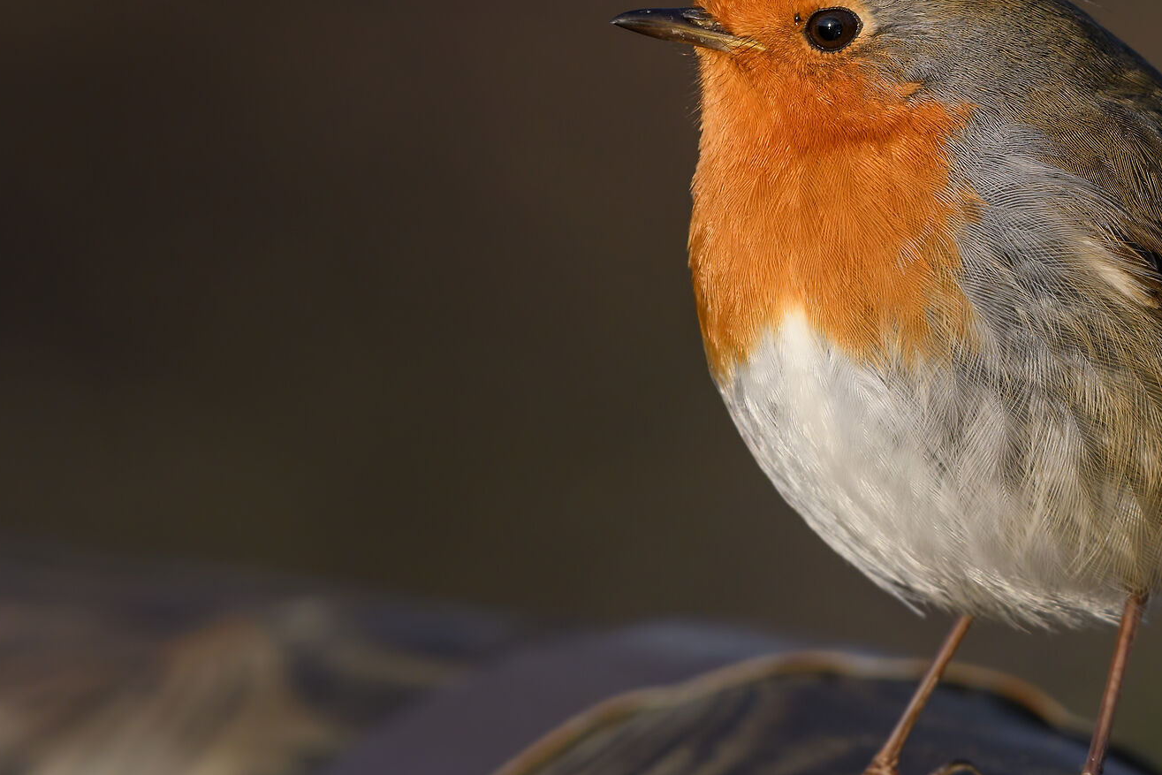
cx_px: 849
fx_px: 44190
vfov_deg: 1.0
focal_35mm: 1369
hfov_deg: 1.5
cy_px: 317
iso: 560
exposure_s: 1/800
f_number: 8
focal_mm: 500
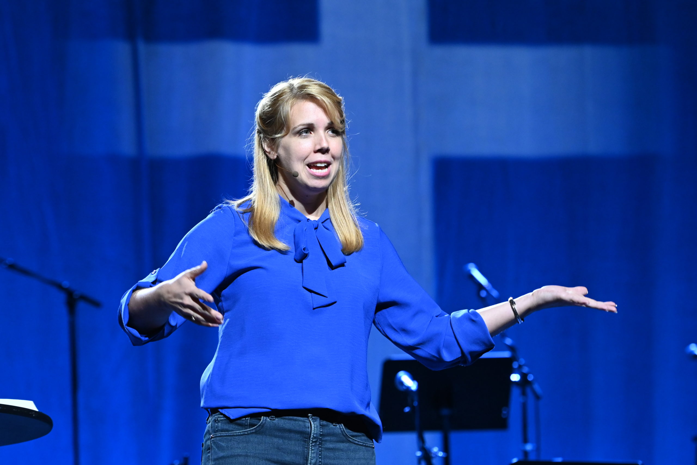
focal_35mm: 240
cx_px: 348
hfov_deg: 8.6
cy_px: 232
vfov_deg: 5.7
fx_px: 4647
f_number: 6.3
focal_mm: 160
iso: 2500
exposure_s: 1/250
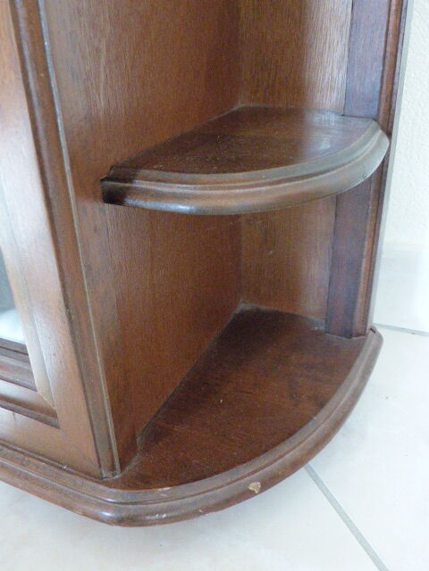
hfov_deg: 46.8
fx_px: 496
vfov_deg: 60.0
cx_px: 214
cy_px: 286
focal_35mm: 30
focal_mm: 5.5
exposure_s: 1/125
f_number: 2.8
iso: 1600
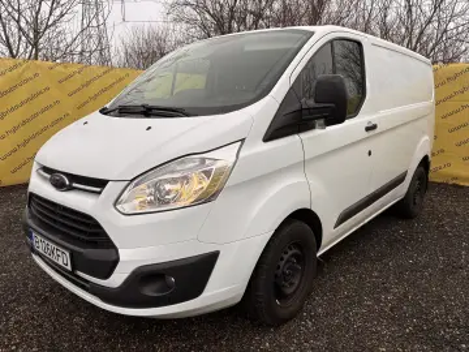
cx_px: 234
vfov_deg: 53.1
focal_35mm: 26
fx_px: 352
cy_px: 176
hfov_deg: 67.3
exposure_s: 1/446
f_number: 1.6
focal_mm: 5.96
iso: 50
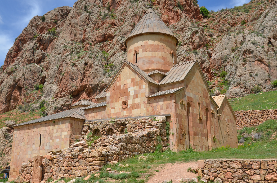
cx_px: 138
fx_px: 299
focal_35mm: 39
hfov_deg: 49.7
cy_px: 92
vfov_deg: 34.0
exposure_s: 1/250
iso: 100
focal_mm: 26
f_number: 8
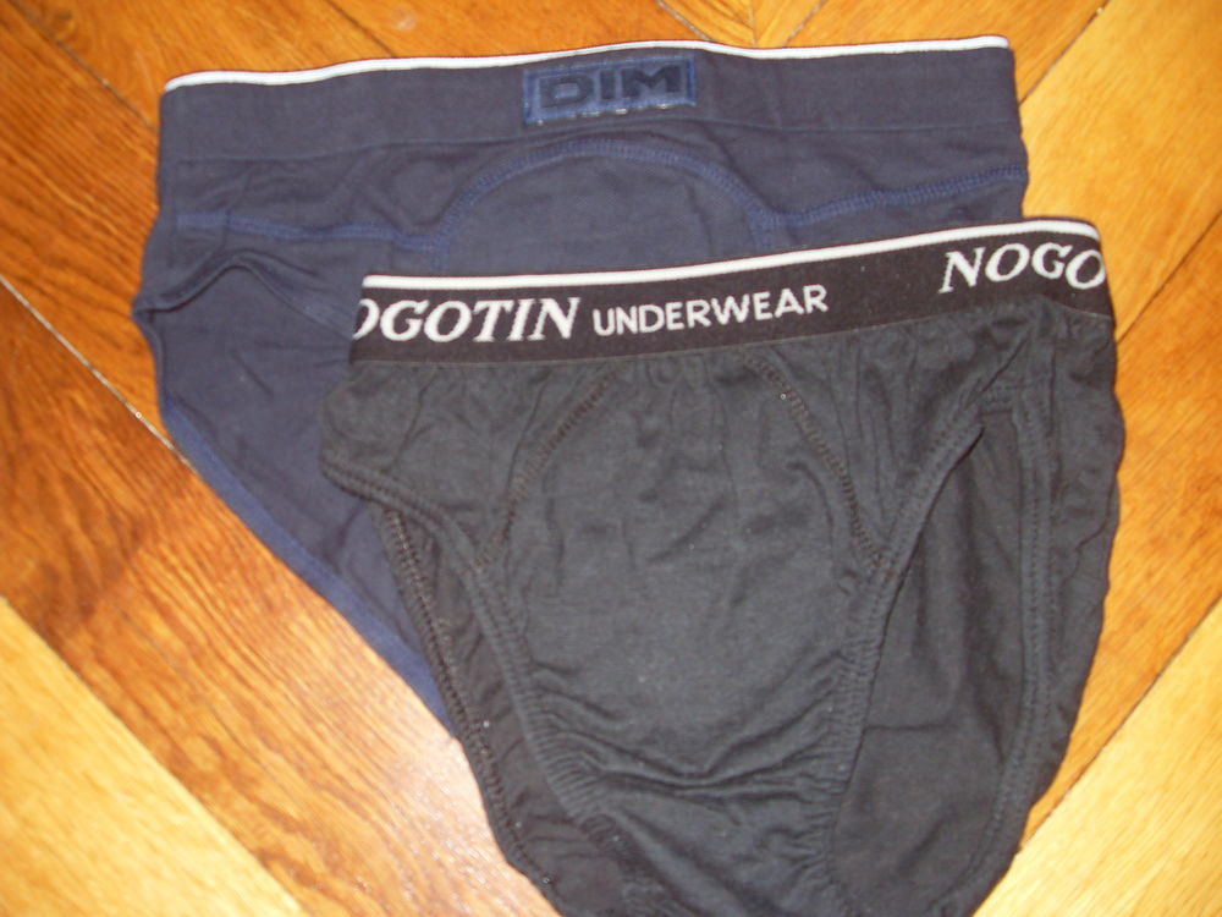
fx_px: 1236
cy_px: 458
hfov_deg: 52.6
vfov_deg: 40.7
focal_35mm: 35
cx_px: 611
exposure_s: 1/45
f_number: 2.8
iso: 100
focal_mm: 6.3
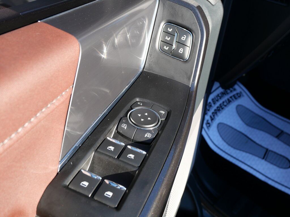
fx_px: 268
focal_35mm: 32
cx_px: 145
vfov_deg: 44.2
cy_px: 108
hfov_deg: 56.8
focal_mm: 16
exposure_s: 1/160
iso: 200
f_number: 5
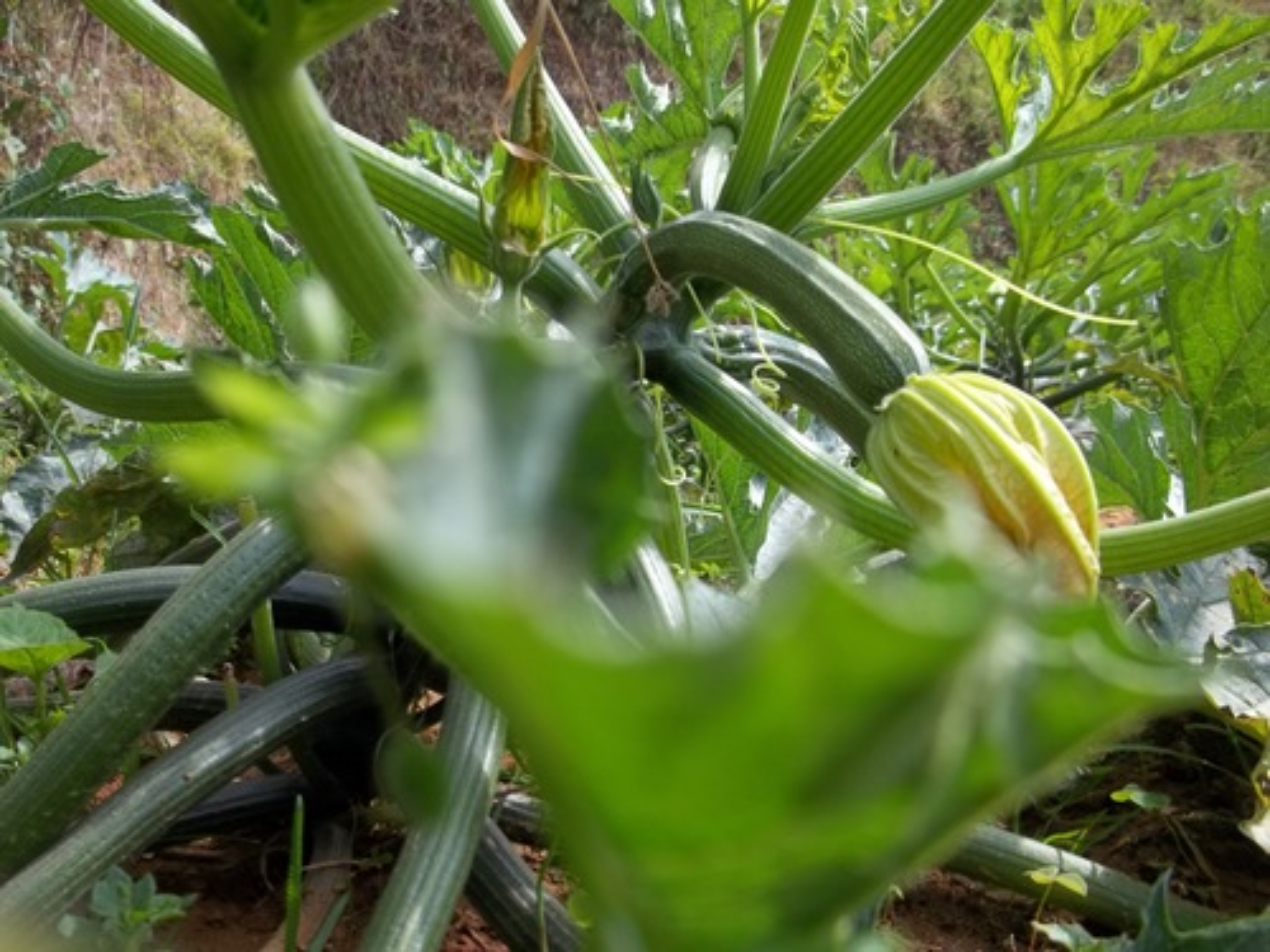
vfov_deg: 42.9
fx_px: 1211
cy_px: 476
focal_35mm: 33
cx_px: 635
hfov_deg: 55.4
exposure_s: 1/250
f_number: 3.3
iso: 64
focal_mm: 5.9
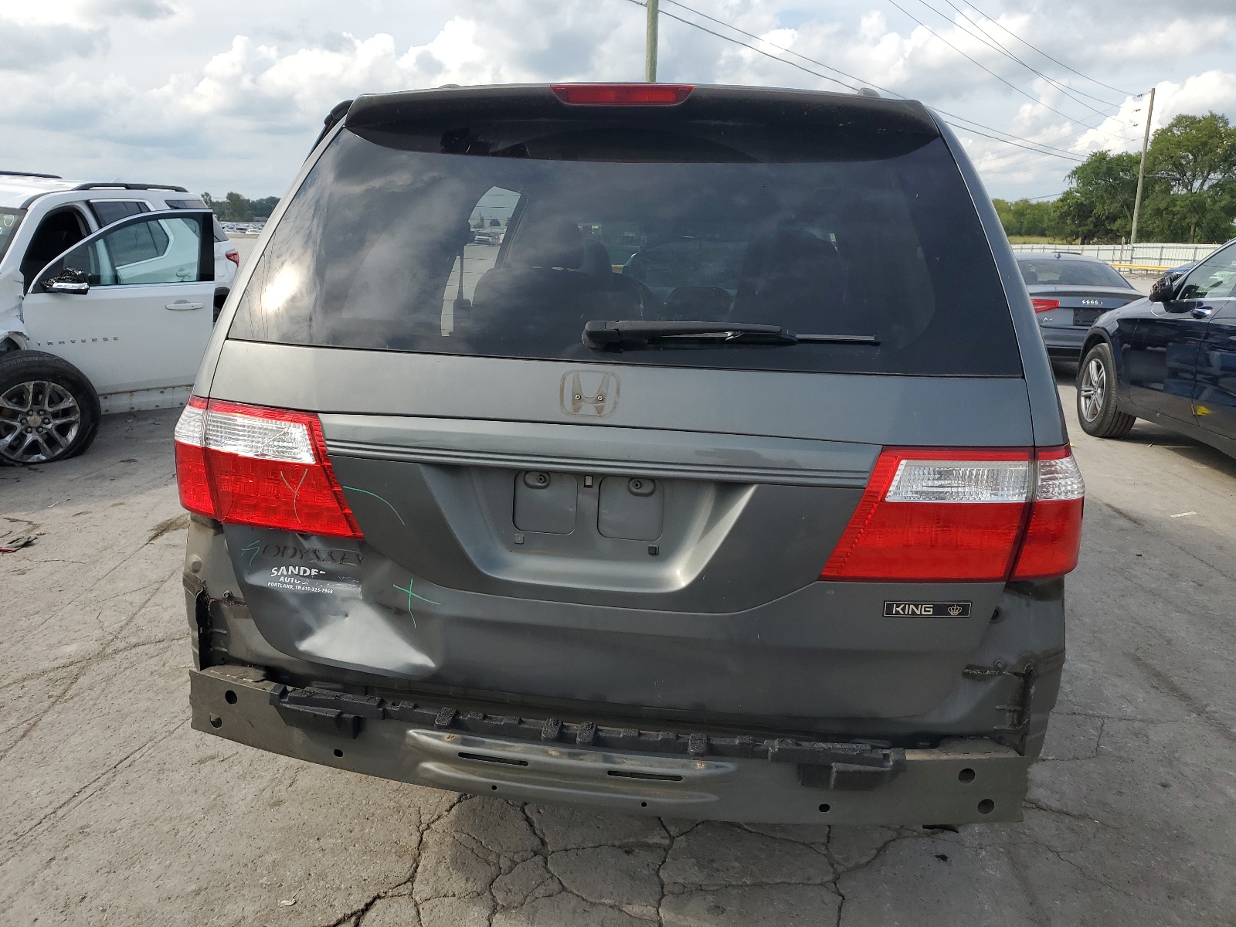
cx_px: 618
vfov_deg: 53.1
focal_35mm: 26
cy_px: 464
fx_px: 928
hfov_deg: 67.3
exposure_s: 1/2500
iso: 50
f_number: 1.5
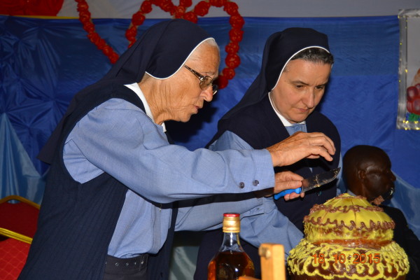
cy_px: 140
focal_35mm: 51
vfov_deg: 26.5
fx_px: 595
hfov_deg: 38.9
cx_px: 210
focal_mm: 34
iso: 400
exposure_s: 1/60
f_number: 4.5
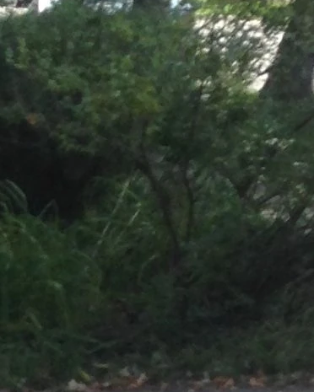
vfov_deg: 8.1
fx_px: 2625
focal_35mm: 226
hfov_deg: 6.4
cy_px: 841
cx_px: -520
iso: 50
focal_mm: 4.12
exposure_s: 1/361
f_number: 2.4
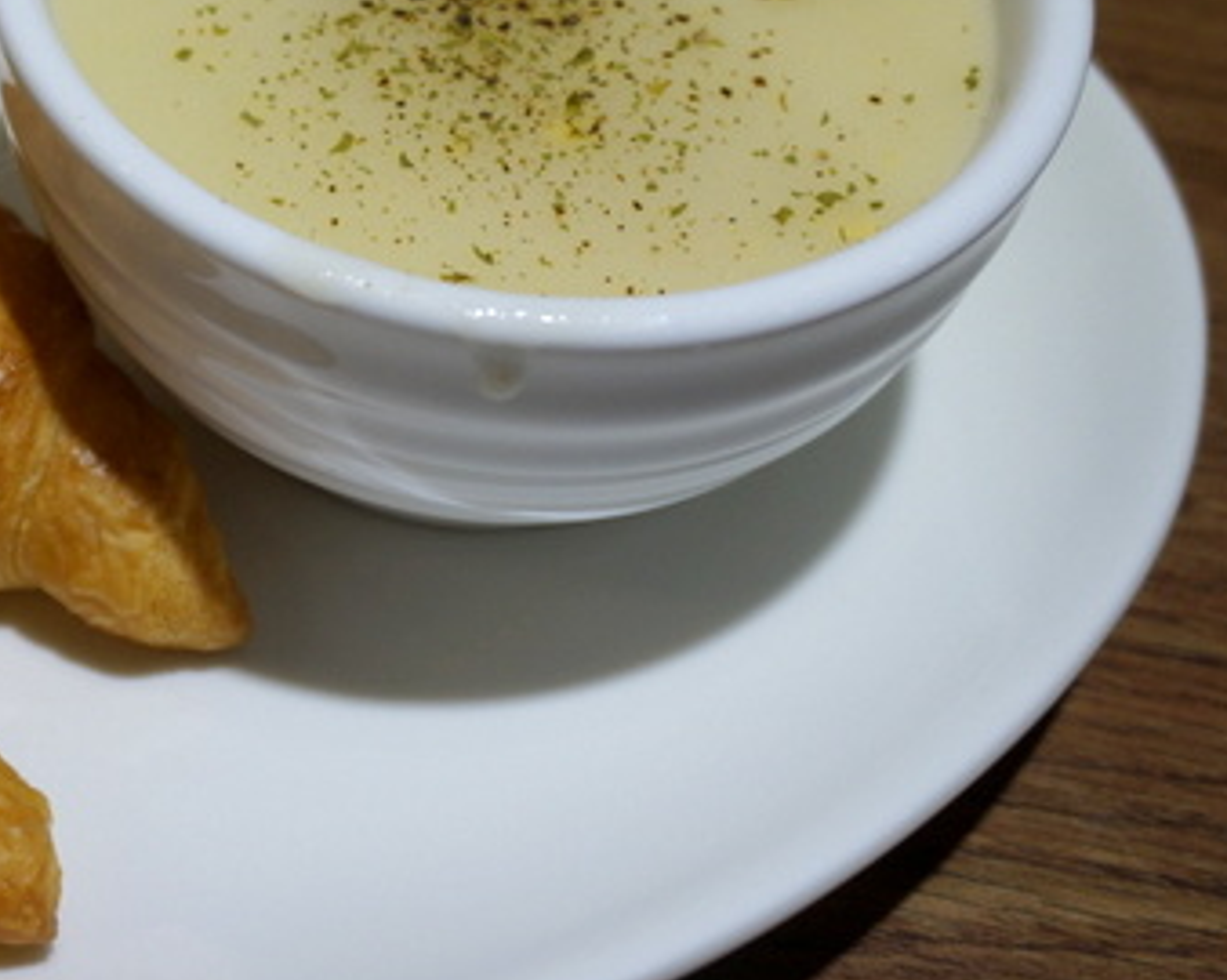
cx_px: 91
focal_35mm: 72
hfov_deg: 25.5
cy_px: 394
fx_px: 2609
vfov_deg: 21.2
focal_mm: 27
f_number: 4.5
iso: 200
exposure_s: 1/60
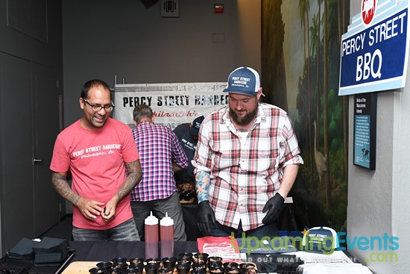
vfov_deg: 35.5
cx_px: 205
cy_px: 137
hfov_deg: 51.3
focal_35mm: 38
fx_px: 427
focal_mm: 25
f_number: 4
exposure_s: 1/125
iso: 800
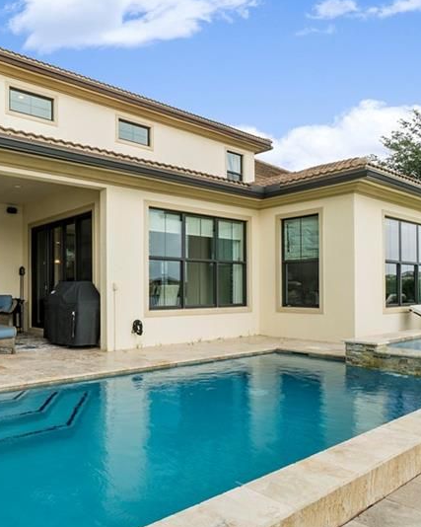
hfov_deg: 52.7
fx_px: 421
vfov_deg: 64.0
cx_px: 162
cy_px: 285
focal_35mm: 27
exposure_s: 1/40
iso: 100
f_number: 11
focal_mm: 10
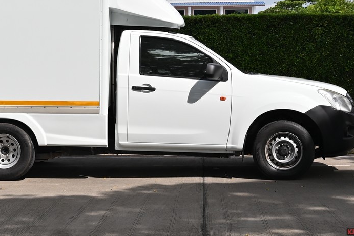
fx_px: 845
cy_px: 52
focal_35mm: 86
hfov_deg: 23.6
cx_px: 133
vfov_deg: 15.8
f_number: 8
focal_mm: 36
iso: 320
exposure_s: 1/1600
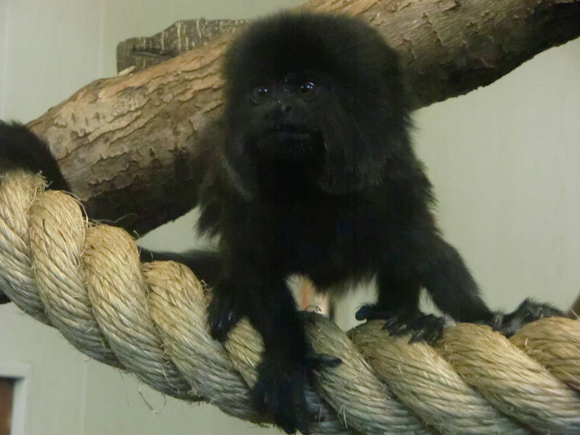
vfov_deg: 16.6
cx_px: 290
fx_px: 1491
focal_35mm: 89
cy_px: 218
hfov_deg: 22.0
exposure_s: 1/20
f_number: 4.8
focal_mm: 16
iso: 1600
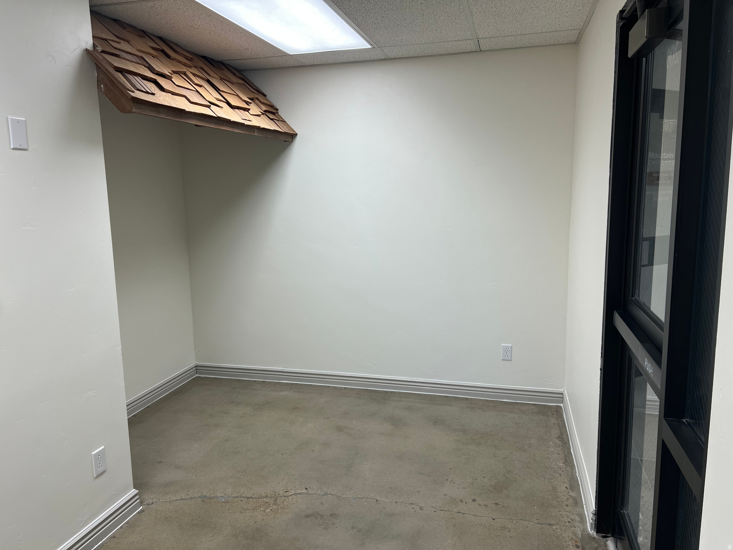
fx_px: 551
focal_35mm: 26
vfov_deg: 53.1
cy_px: 275
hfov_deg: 67.3
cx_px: 366
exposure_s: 1/124
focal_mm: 5.7
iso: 50
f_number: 1.5
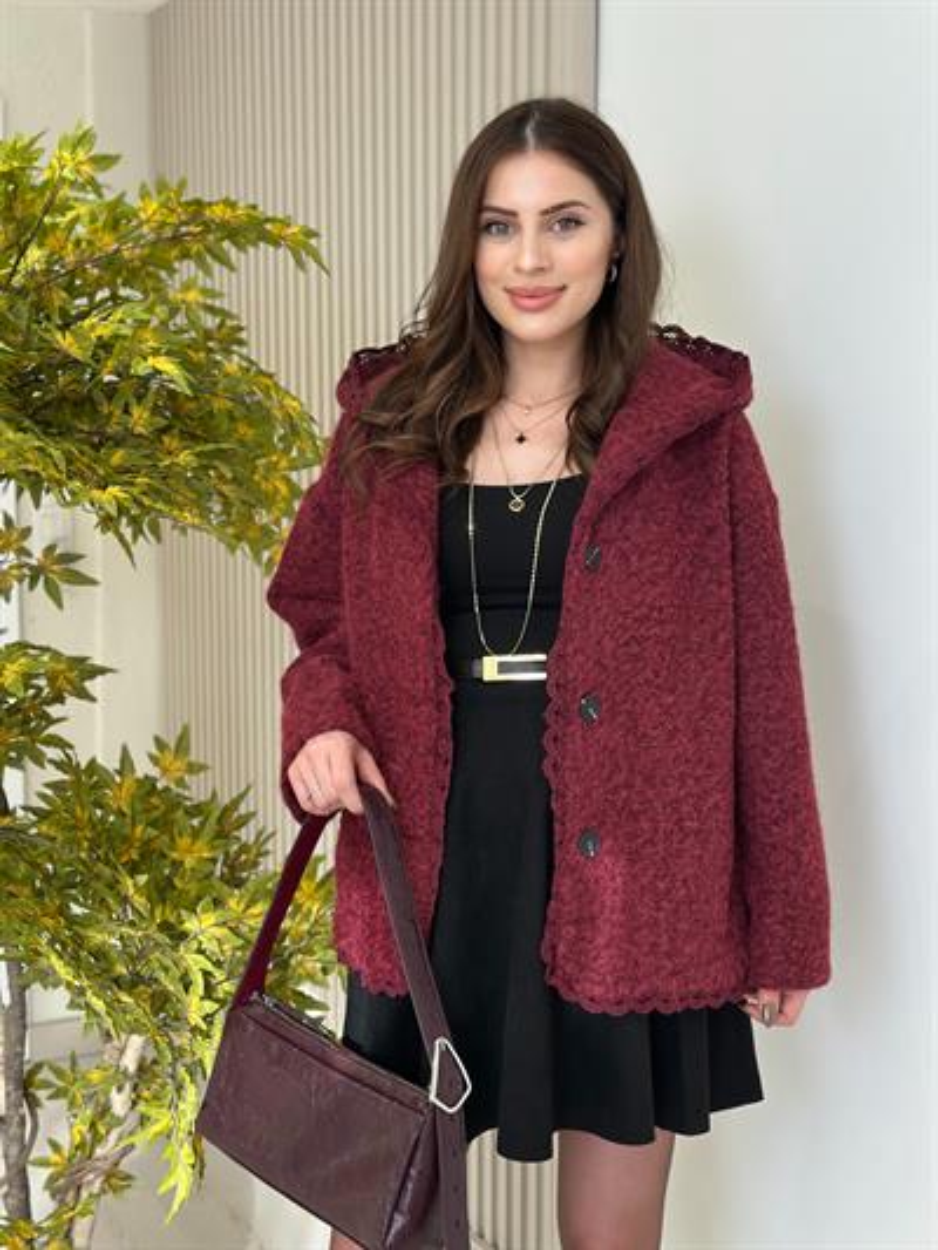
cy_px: 625
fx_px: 1734
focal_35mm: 48
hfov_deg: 30.3
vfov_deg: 39.6
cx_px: 469
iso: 64
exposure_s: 1/112
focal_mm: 6.86
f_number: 1.78
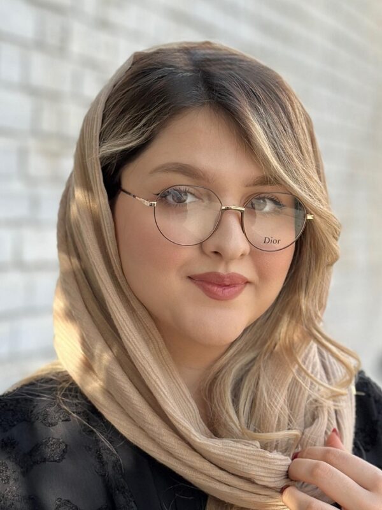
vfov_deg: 39.7
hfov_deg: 30.3
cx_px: 191
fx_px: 706
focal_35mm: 48
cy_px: 255
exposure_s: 1/615
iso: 80
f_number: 1.78
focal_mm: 6.86
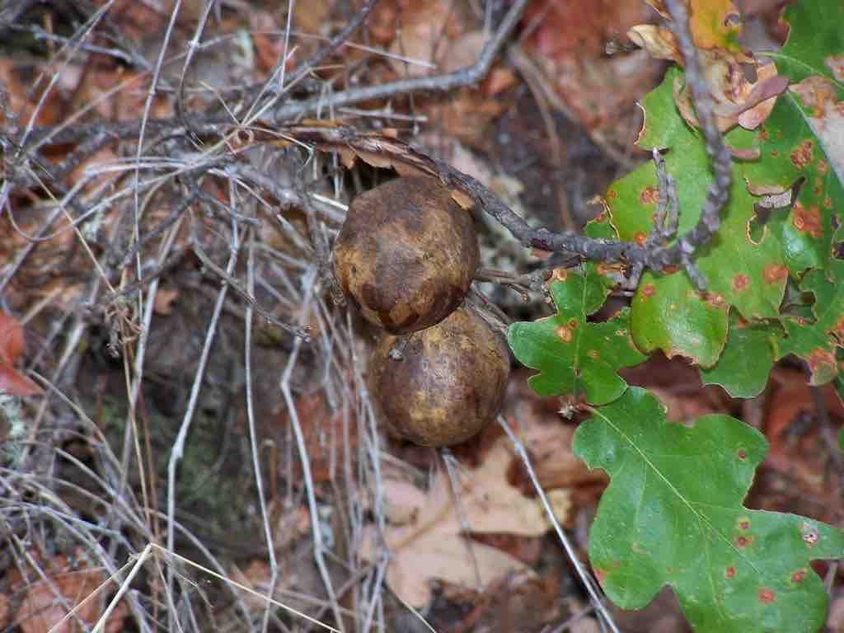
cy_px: 316
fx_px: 6291
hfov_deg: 7.7
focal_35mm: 258
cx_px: 422
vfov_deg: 5.8
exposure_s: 1/180
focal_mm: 42.8
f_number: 3.6
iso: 80
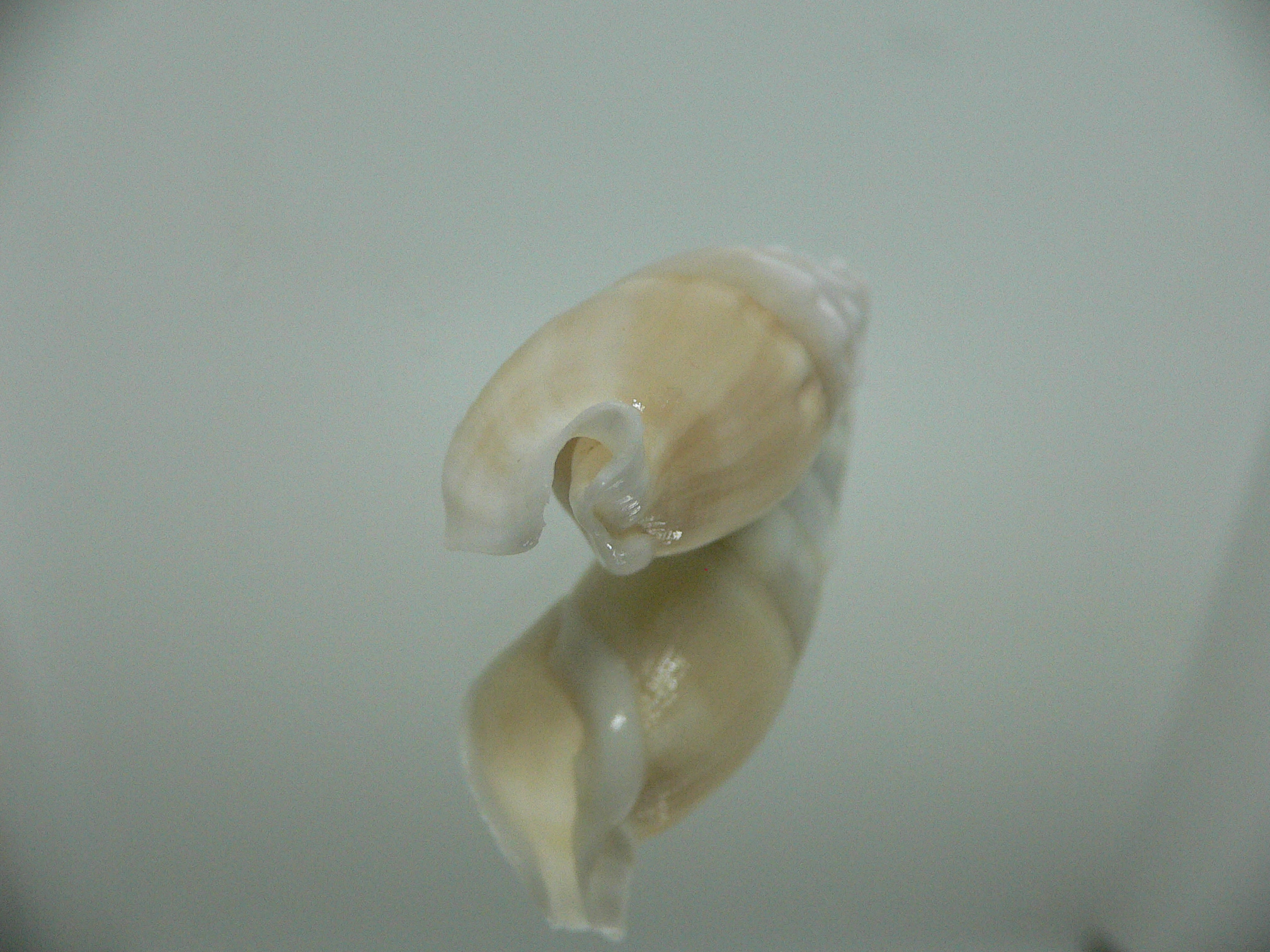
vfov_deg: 40.7
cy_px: 476
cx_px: 635
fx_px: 1284
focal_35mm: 35
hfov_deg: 52.6
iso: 200
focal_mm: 4.6
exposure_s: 1/60
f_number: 2.8
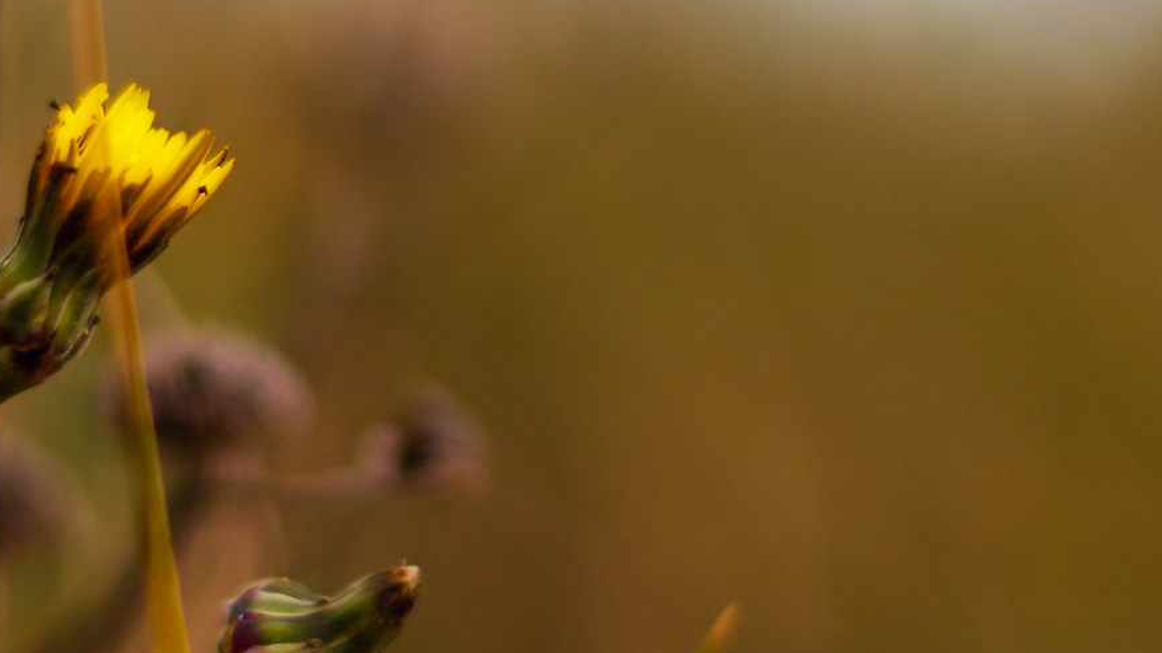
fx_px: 6655
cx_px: 556
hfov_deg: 10.0
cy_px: 223
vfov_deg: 5.6
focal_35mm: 216
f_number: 1.8
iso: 100
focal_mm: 50
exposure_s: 1/1250
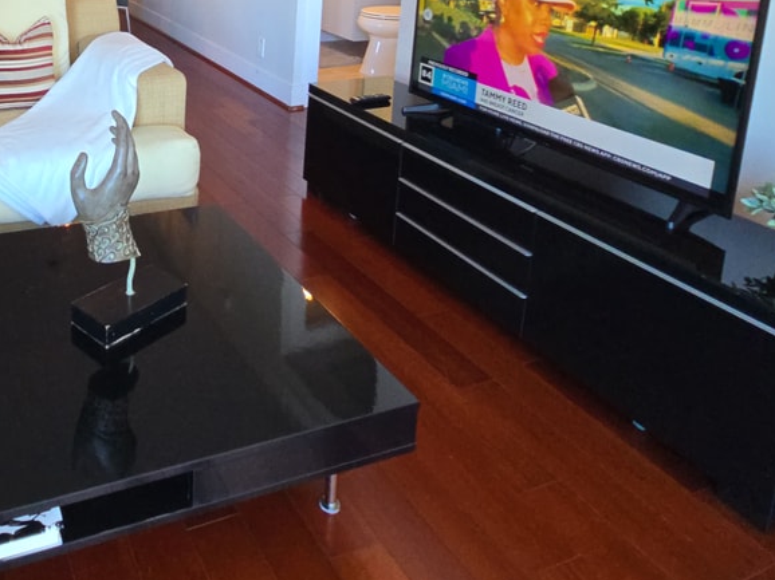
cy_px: 23
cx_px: 138
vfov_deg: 44.9
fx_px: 604
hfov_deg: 59.4
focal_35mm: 27
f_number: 2.2
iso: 159
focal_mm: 2.2
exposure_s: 1/59
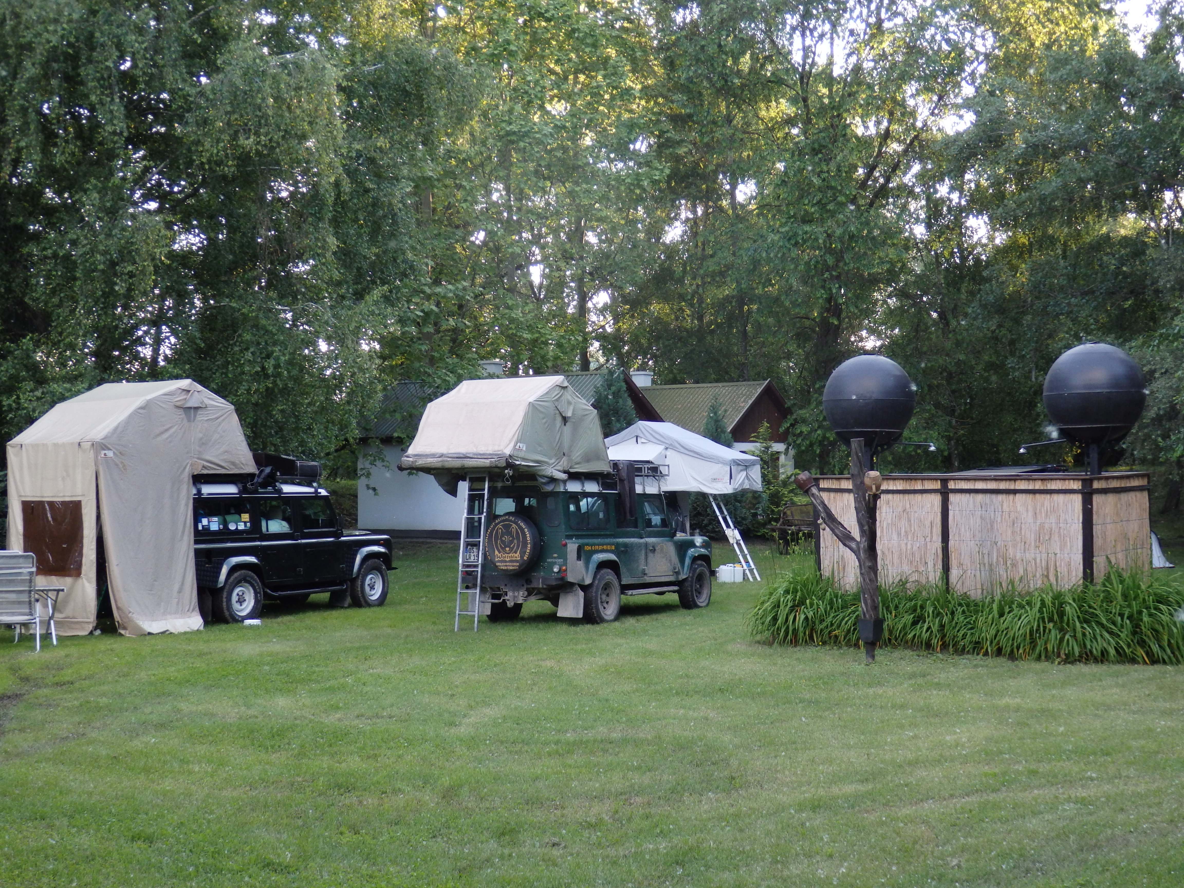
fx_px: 1676
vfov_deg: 29.7
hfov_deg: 38.9
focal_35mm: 49
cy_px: 444
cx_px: 592
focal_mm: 8.9
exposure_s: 1/80
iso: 250
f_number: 4
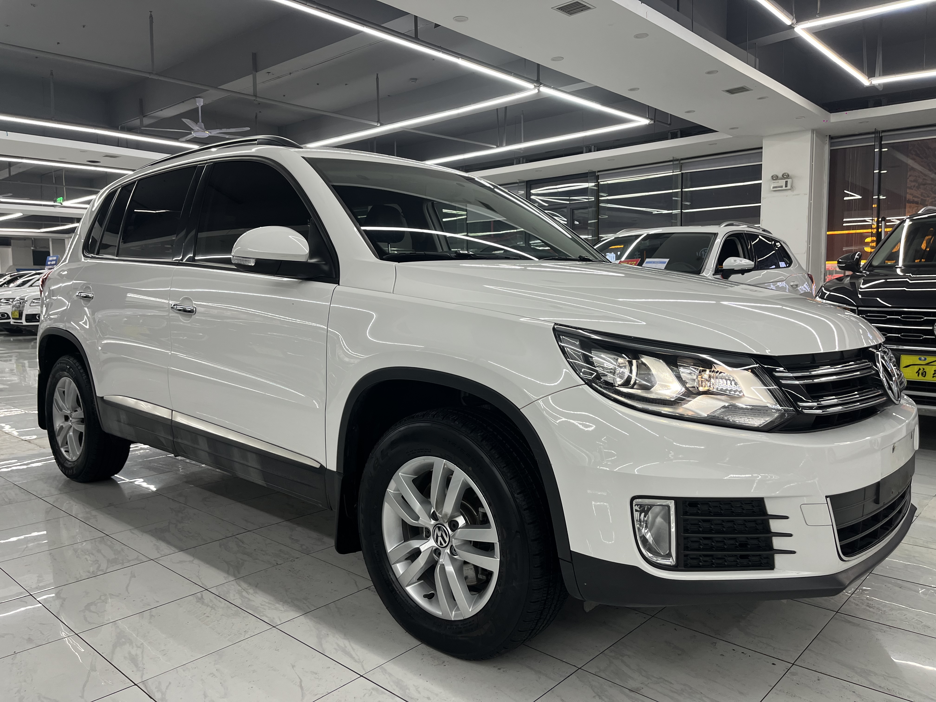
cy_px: 351
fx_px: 703
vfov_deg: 53.1
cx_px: 468
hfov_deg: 67.3
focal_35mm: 26
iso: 80
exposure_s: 1/100
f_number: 1.6
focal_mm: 5.1
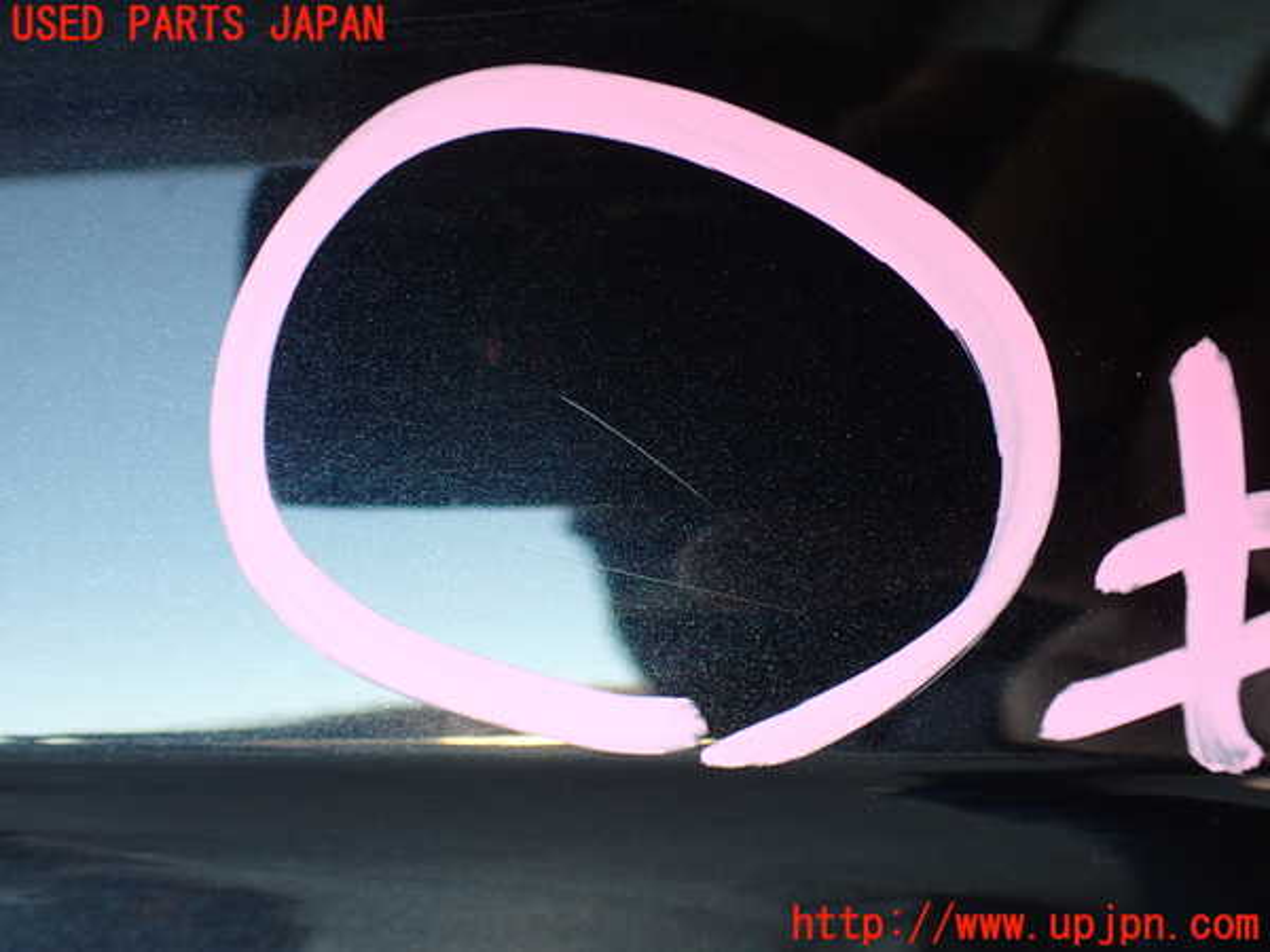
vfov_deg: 39.7
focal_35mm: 36
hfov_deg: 51.4
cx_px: 635
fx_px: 1321
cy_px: 476
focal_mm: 6.37
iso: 200
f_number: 2.5
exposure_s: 1/40
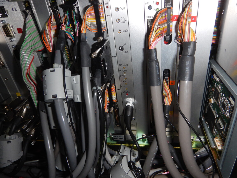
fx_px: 164
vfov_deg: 56.8
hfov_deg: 71.6
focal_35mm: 24
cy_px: 89
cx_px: 118
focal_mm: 4.3
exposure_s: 1/30
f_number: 8.2
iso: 200
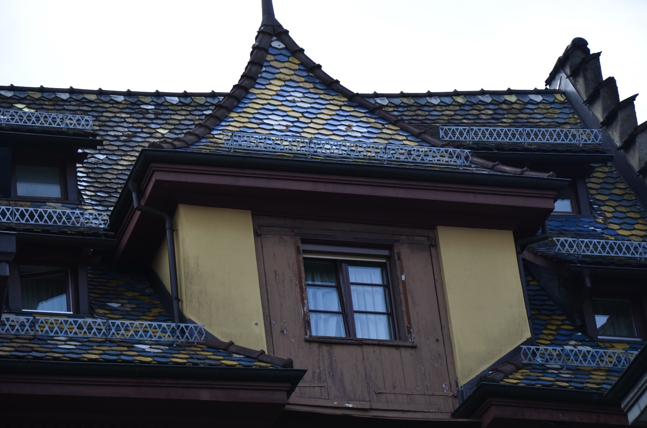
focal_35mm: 158
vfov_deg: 8.7
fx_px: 2824
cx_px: 324
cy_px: 214
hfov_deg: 13.1
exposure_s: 1/250
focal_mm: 105
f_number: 8
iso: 180
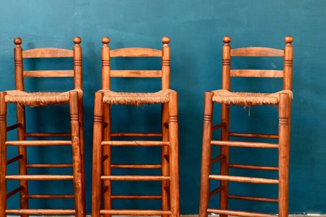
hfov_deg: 32.8
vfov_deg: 22.2
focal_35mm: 61
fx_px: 552
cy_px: 122
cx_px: 132
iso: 2000
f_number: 4
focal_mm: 42
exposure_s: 1/50
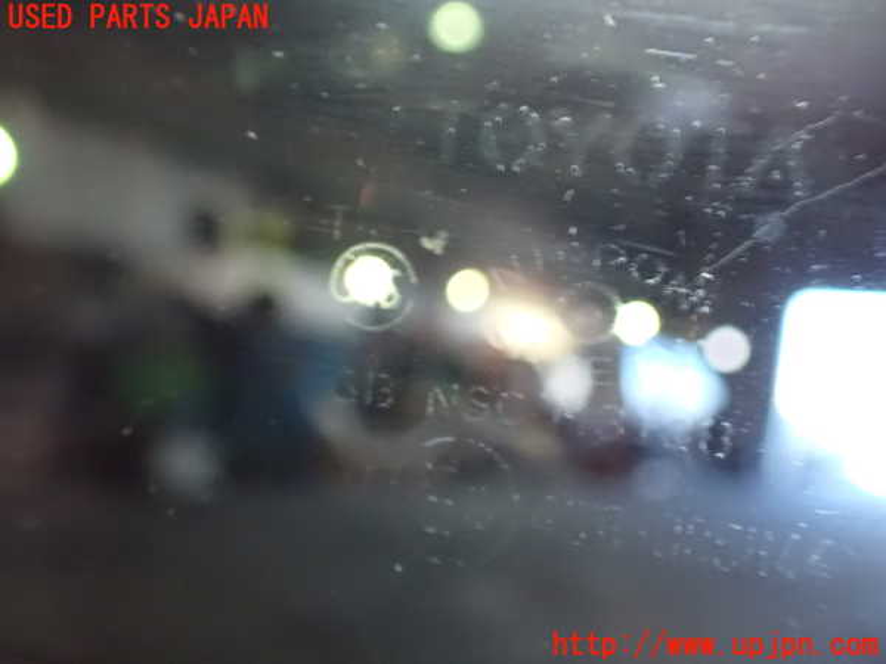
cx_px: 443
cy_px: 332
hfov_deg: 60.0
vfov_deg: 46.8
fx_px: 768
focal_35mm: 30
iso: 1600
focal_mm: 5.4
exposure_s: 1/15
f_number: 2.3
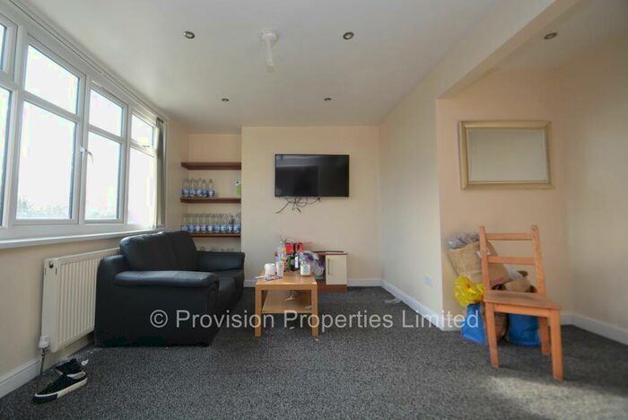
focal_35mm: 15
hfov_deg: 100.3
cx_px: 314
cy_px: 210
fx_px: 262
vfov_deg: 77.4
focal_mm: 10
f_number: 5.6
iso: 400
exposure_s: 1/125
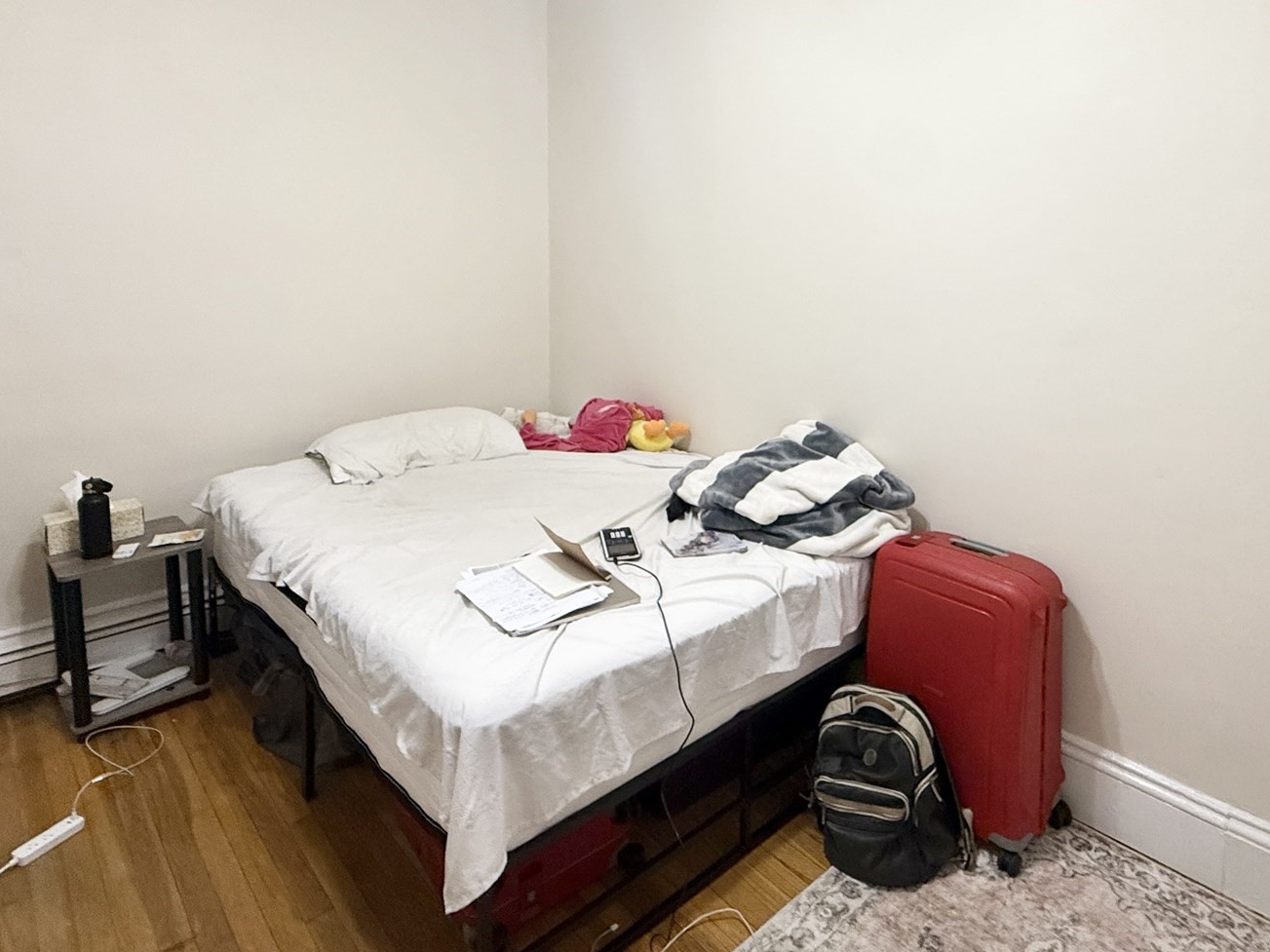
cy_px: 312
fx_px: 807
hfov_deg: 75.6
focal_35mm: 22
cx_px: 761
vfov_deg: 59.6
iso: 320
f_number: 2.2
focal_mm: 2.22
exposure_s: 1/120
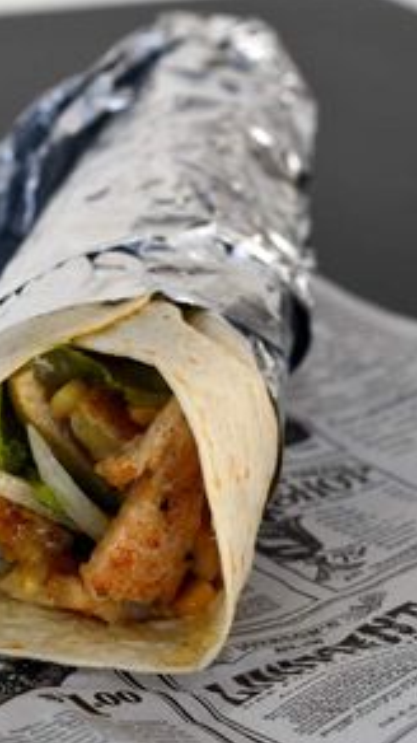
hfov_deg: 9.4
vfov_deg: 16.6
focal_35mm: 129
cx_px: 53
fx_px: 2539
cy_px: 356
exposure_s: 1/250
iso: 280
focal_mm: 50
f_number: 5.6
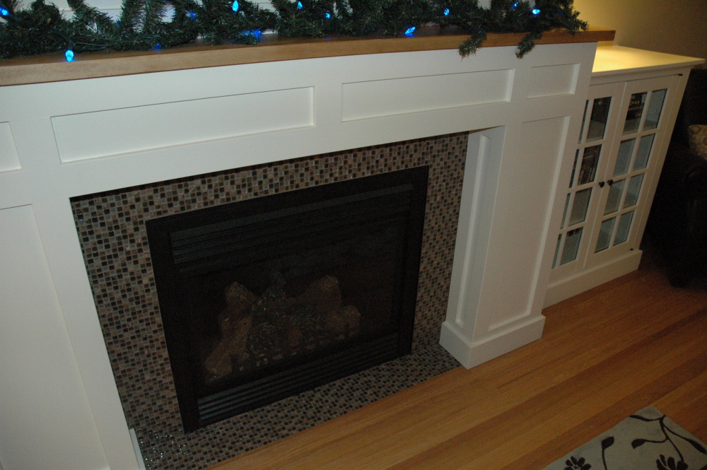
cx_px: 354
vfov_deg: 47.9
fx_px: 530
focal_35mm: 27
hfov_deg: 67.4
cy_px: 235
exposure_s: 1/60
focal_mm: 18
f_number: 5
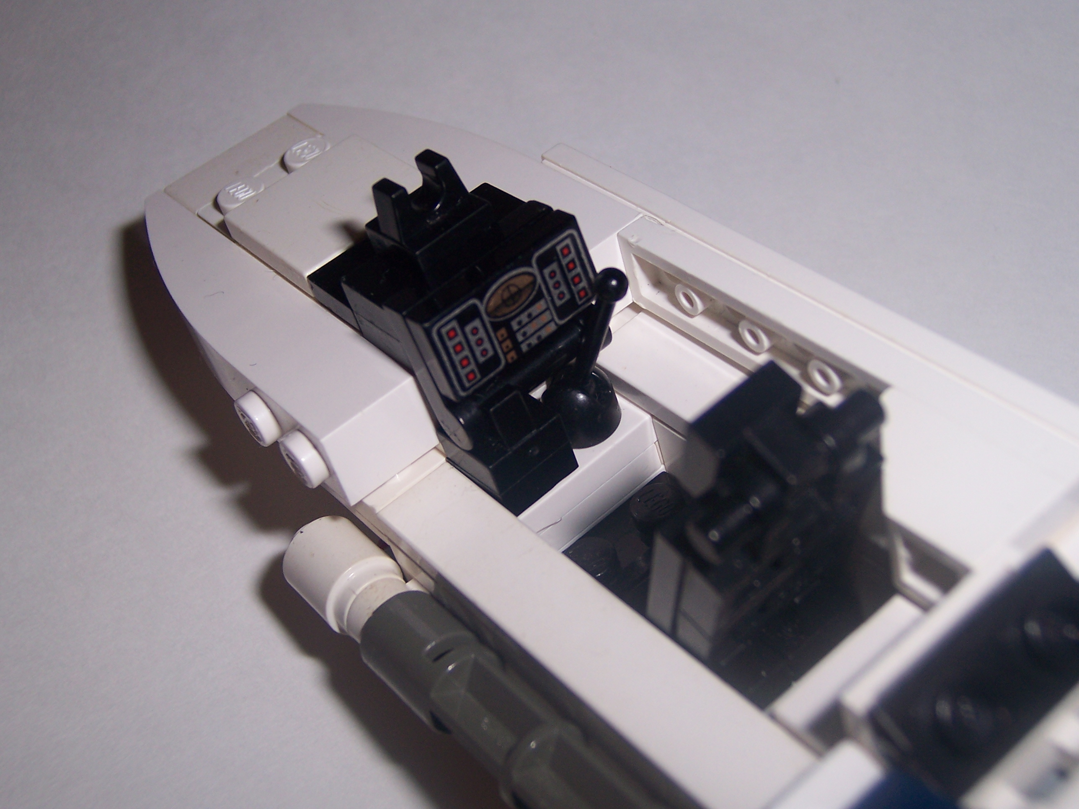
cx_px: 540
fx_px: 1527
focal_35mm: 49
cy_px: 404
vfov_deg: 29.7
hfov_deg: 38.9
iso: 80
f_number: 3.4
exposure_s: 1/60
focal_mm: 8.2
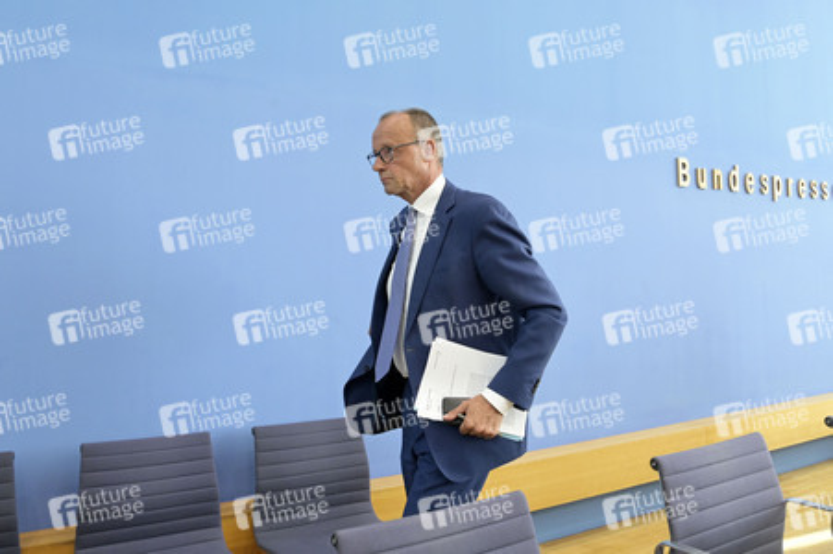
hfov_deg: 73.8
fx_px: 555
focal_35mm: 24
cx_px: 416
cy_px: 277
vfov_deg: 53.1
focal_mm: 24
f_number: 5.6
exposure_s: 1/640
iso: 4000
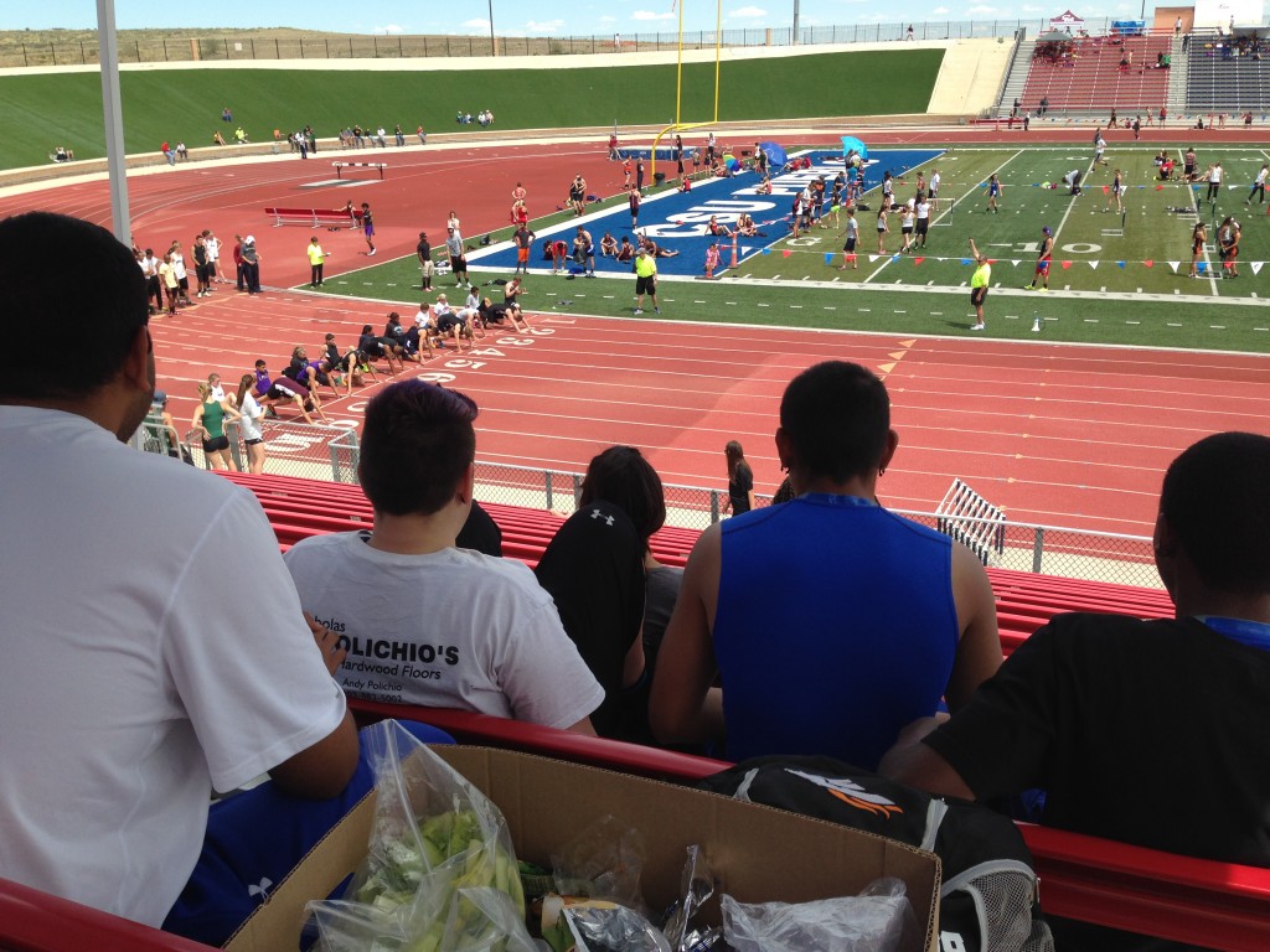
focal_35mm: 33
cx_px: 635
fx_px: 1211
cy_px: 476
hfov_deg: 55.4
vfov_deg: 42.9
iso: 50
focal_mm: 4.12
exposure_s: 1/1232
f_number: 2.4
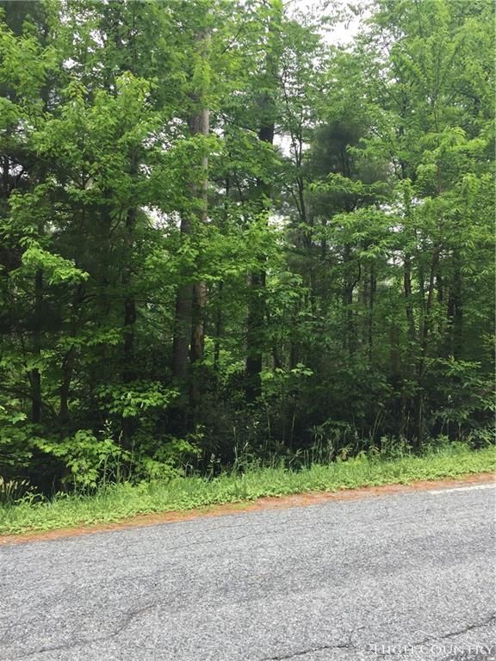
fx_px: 554
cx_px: 248
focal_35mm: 29
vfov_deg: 61.7
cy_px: 330
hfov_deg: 48.2
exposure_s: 1/363
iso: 32
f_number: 2.2
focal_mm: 4.15
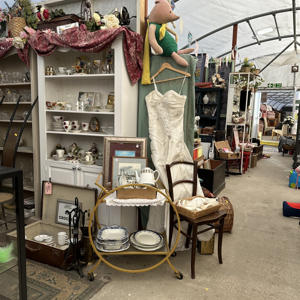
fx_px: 284
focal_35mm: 29
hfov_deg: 55.6
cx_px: 149
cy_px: 147
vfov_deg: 55.6
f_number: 1.78
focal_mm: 6.86
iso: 80
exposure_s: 1/894
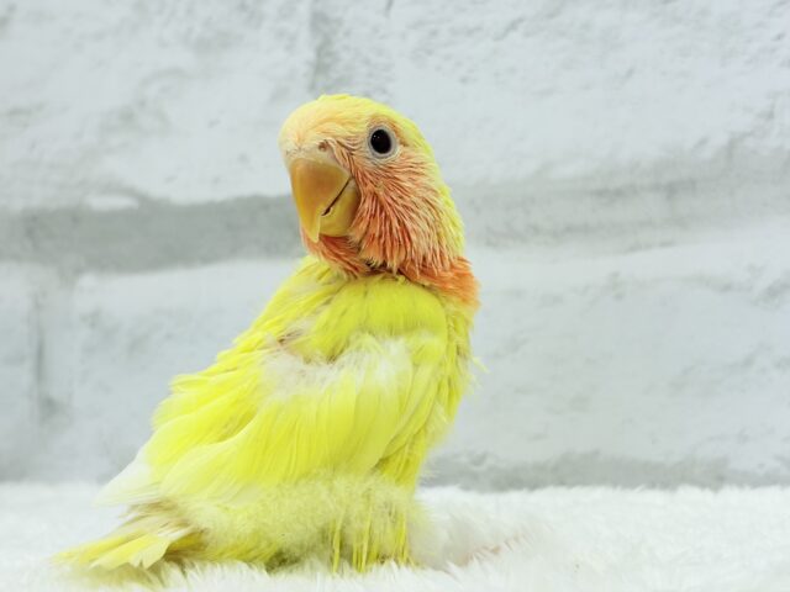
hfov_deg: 36.8
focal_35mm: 52
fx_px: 1187
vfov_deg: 28.0
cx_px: 395
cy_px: 296
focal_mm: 5.96
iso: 32
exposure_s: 1/50
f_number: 1.6
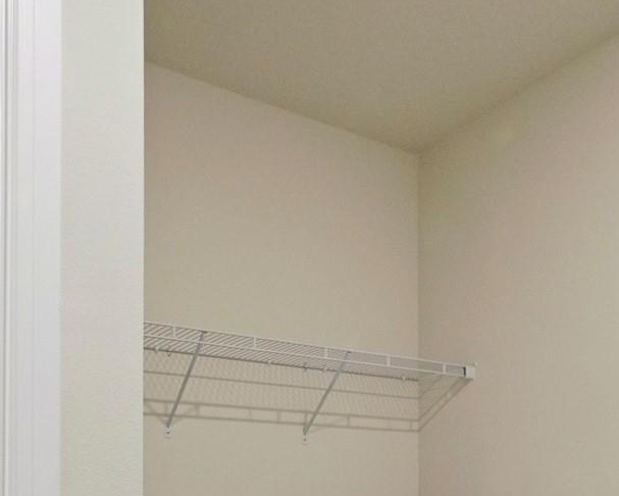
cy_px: 525
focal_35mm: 36
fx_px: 660
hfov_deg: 49.8
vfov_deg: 36.0
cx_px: 237
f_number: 4
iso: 2000
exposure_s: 1/60
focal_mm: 7
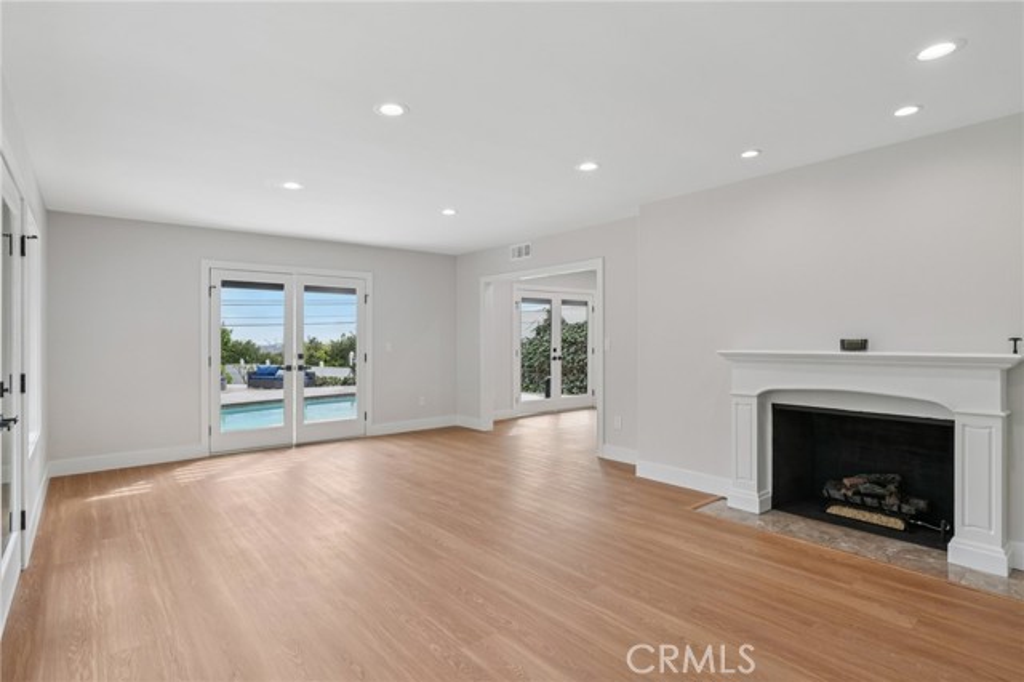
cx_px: 512
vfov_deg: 67.3
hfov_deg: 90.0
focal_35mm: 18
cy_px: 341
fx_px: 512
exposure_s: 1/30
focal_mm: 18
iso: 125
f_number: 8
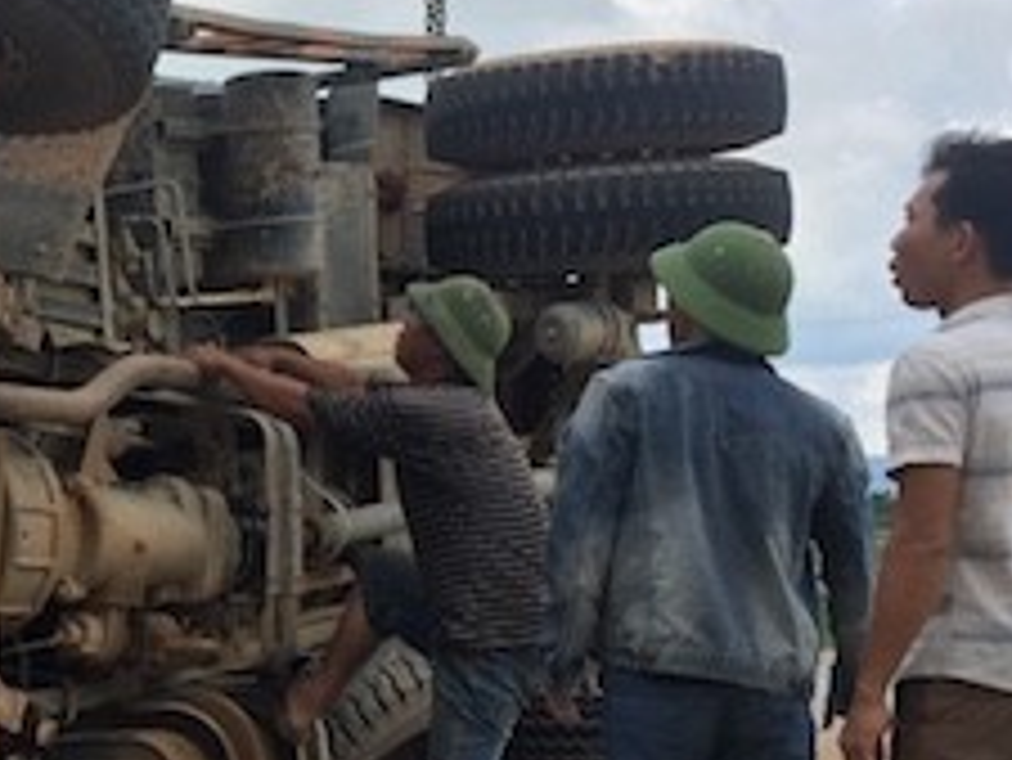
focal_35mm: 85
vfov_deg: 17.2
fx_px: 2486
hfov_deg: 22.1
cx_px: -18
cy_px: 609
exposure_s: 1/1647
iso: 32
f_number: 2.2
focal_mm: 4.15
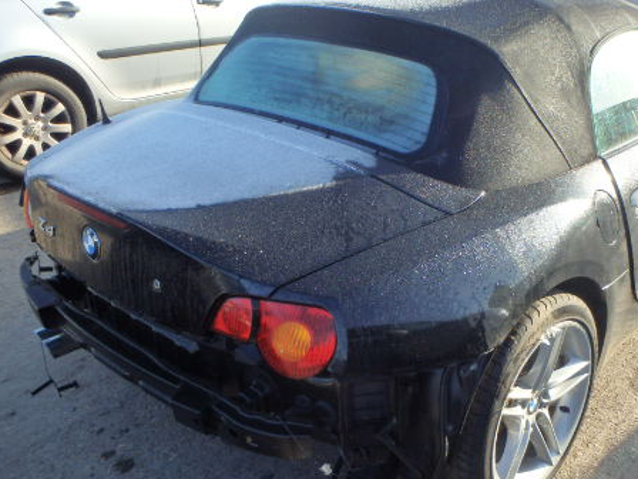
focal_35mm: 40
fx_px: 737
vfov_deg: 35.9
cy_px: 262
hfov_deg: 46.0
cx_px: 429
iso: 125
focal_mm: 5
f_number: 3.9
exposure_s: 1/320
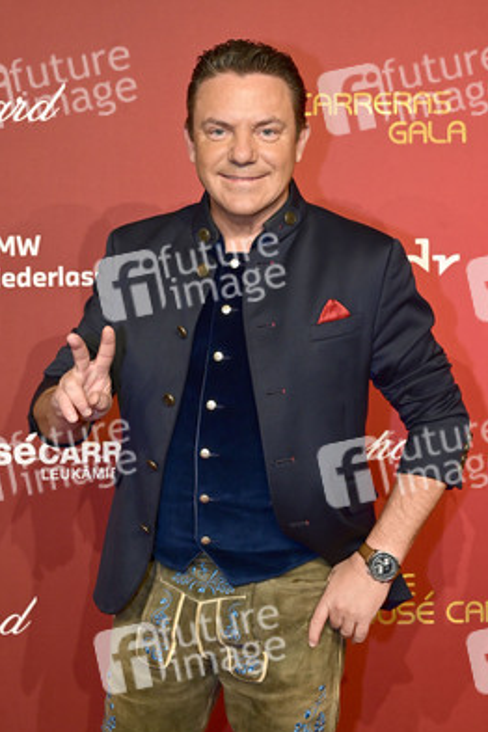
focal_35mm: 64
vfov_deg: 31.4
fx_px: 1301
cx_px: 244
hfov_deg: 21.2
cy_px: 371
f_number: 7.1
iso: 1600
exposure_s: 1/200
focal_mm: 63
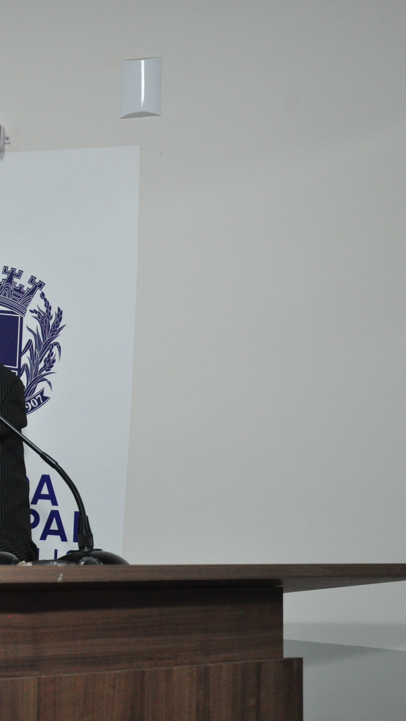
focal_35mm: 95
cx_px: -77
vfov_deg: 22.5
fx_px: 1818
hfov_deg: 12.5
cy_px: 359
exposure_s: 1/80
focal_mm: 40
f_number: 4.5
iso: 1000
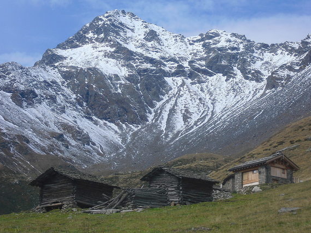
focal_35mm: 113
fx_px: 1015
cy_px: 114
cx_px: 159
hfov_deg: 17.4
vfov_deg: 13.1
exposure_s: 1/400
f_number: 5.6
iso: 100
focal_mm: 18.9
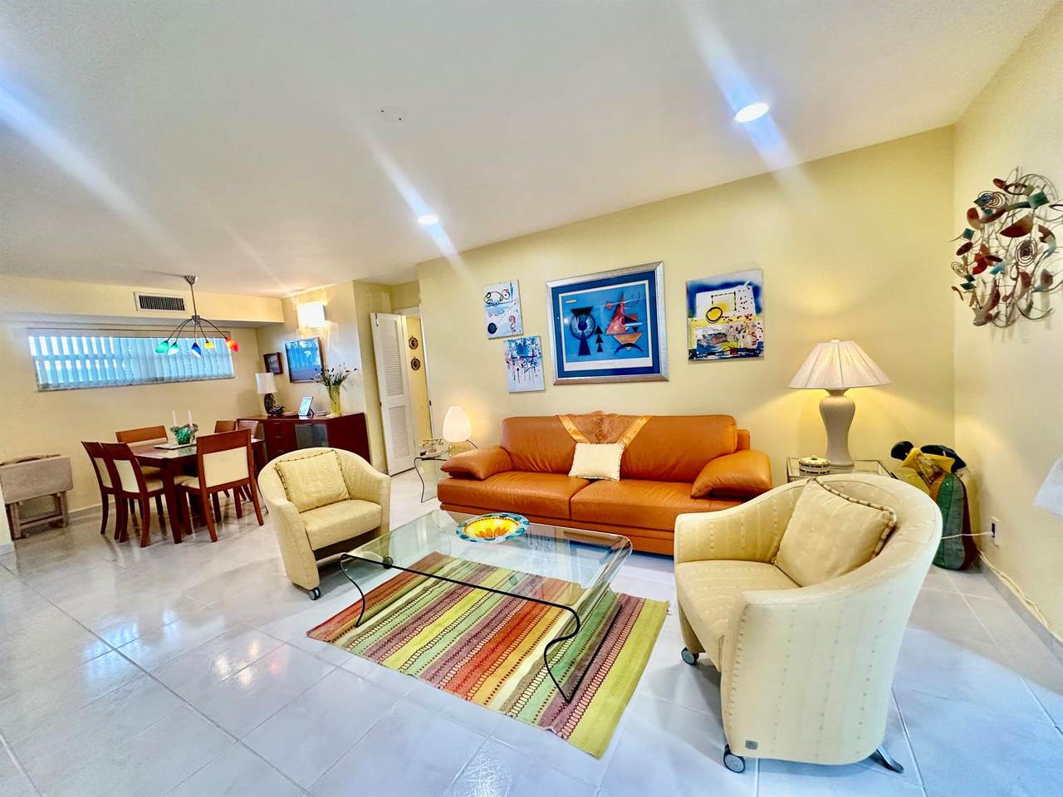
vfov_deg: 85.7
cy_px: 398
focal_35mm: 14
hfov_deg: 102.1
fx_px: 430
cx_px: 532
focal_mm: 2.22
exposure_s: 1/120
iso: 200
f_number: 2.2
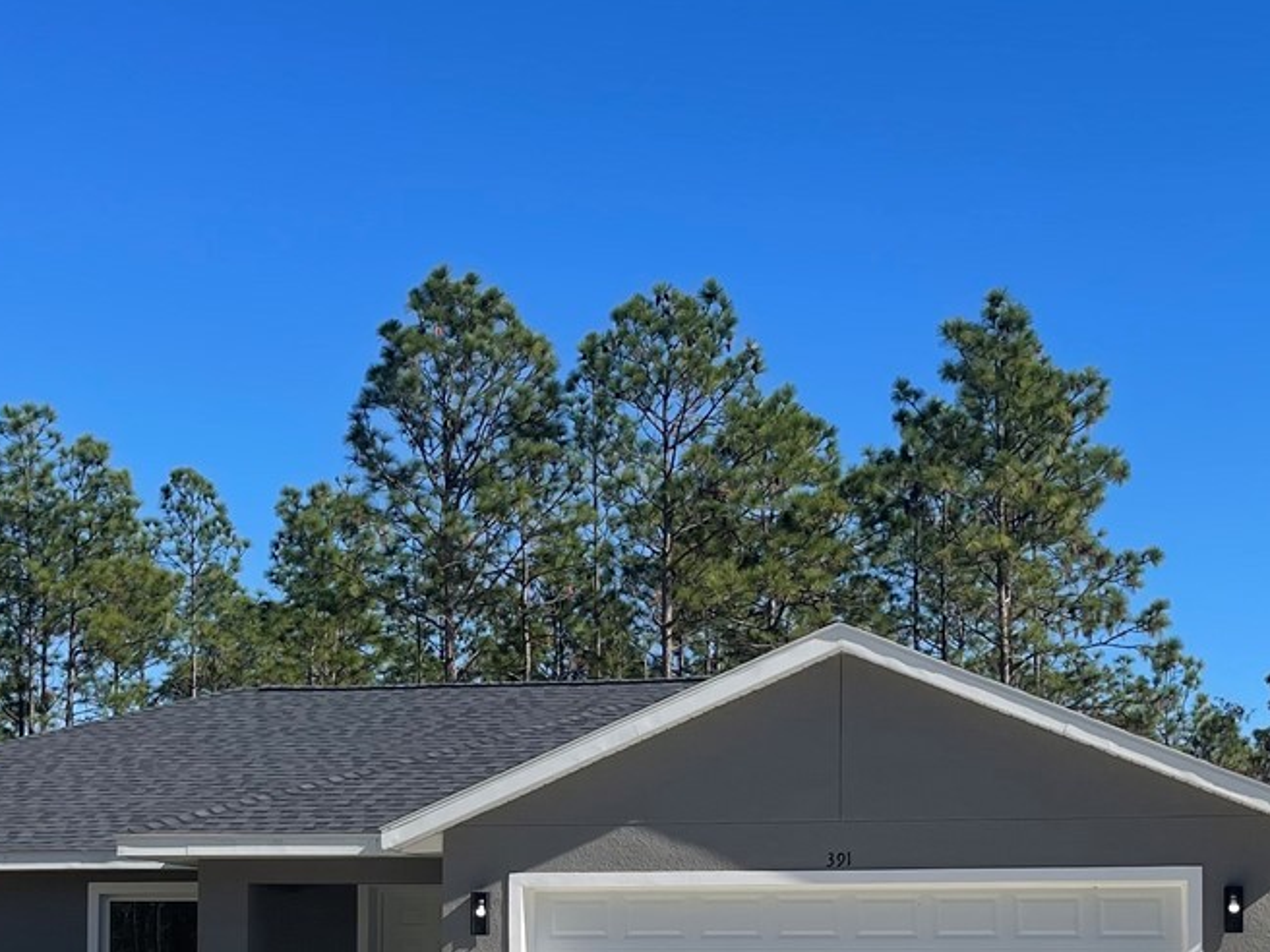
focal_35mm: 61
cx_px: 623
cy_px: 907
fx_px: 2238
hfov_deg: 31.7
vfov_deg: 23.2
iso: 32
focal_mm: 5.1
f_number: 1.6
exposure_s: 1/4717
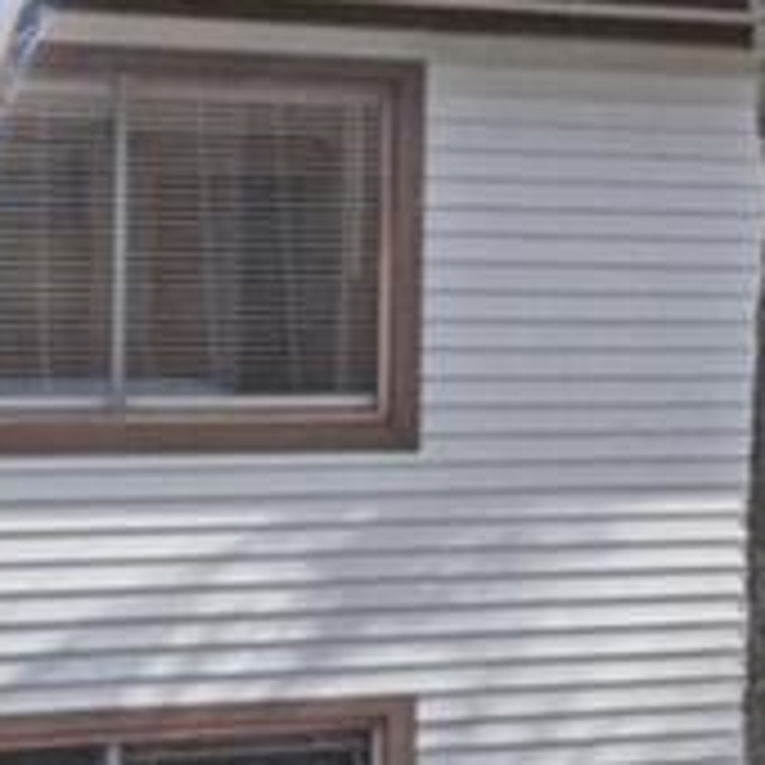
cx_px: 3114
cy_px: 378
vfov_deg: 12.8
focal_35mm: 136
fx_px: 3400
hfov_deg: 7.8
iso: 320
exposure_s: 1/3
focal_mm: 17
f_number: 8
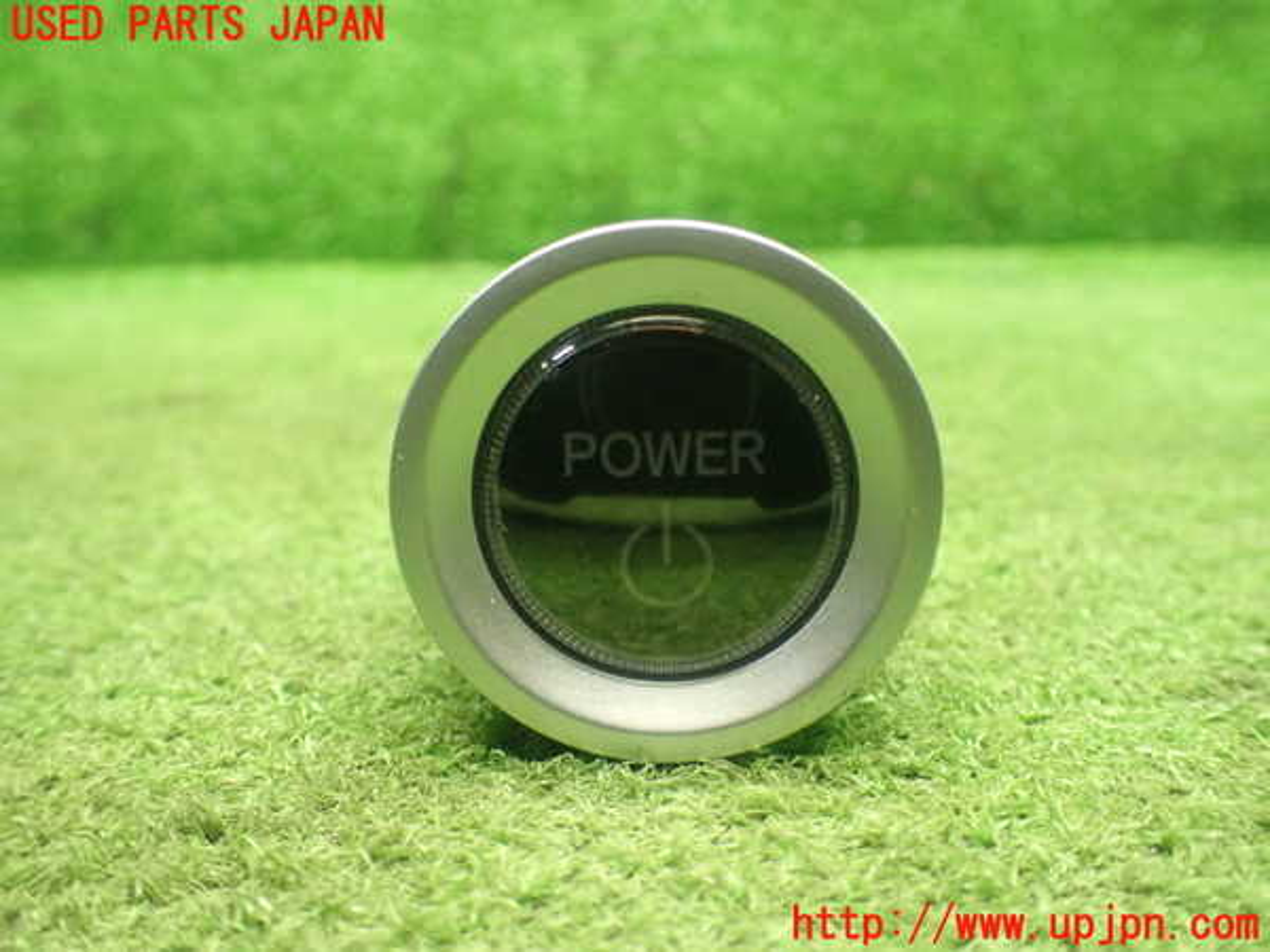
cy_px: 476
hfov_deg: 60.0
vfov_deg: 46.8
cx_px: 635
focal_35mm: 30
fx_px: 1101
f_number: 2.3
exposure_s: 1/50
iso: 800
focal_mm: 5.4
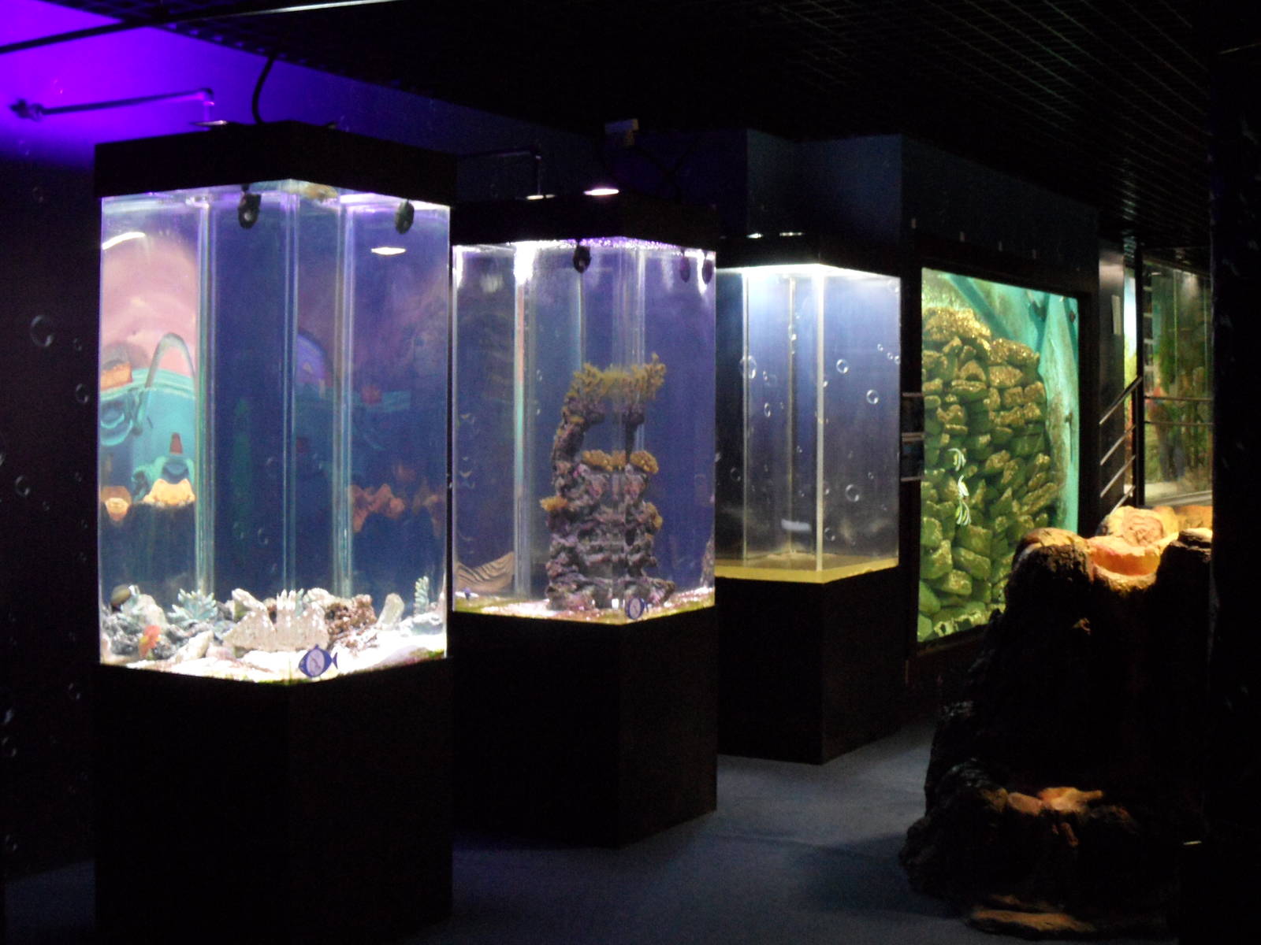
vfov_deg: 29.1
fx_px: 1821
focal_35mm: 50
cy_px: 472
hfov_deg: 38.2
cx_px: 630
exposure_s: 1/8
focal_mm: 8.2
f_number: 3.8
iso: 400
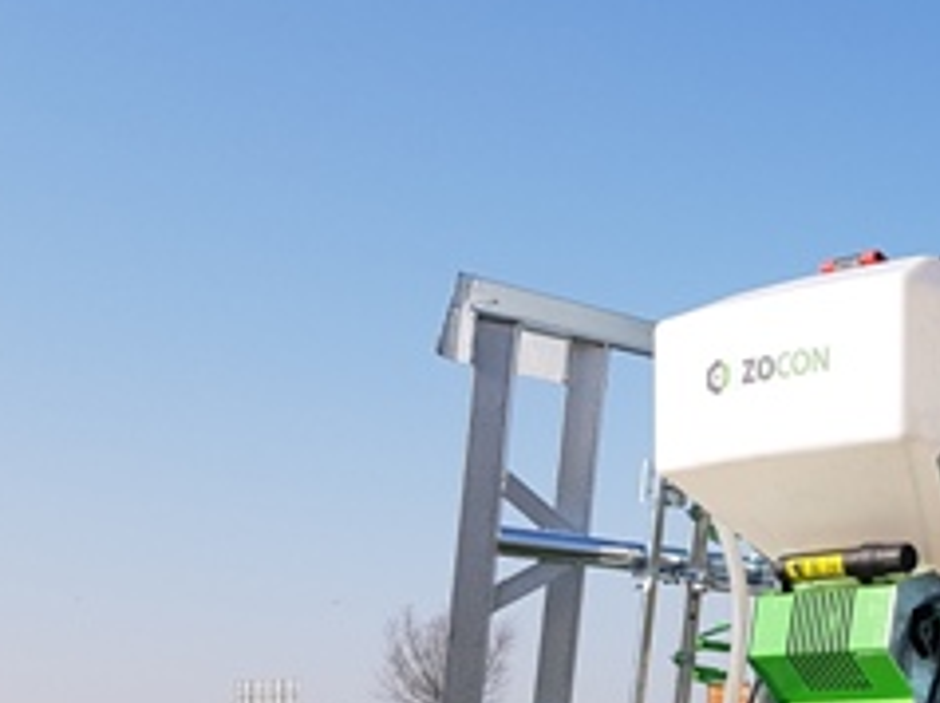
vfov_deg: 20.2
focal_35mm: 70
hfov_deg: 26.3
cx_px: 952
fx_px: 1899
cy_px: 723
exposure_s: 1/2248
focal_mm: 4.2
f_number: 1.7
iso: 50
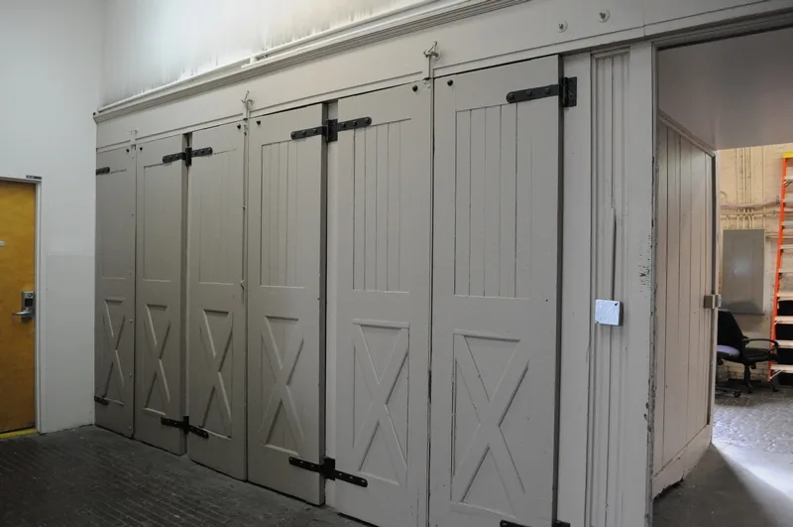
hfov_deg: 67.5
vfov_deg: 47.8
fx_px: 594
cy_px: 264
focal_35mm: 27
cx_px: 396
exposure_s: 1/100
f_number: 5
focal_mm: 18
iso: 2500
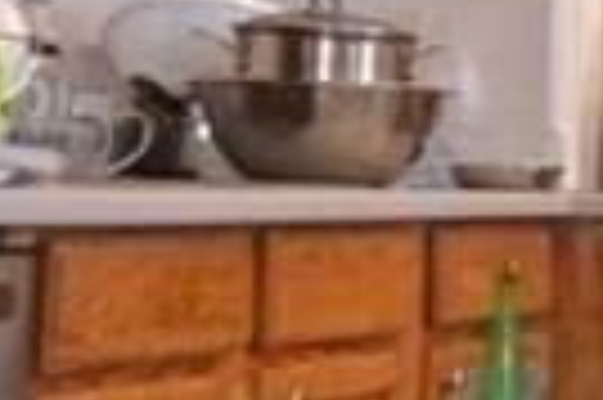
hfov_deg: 13.2
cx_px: 1332
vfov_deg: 10.9
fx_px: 2105
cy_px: 166
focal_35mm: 126
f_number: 4
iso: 500
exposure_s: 1/60
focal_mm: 11
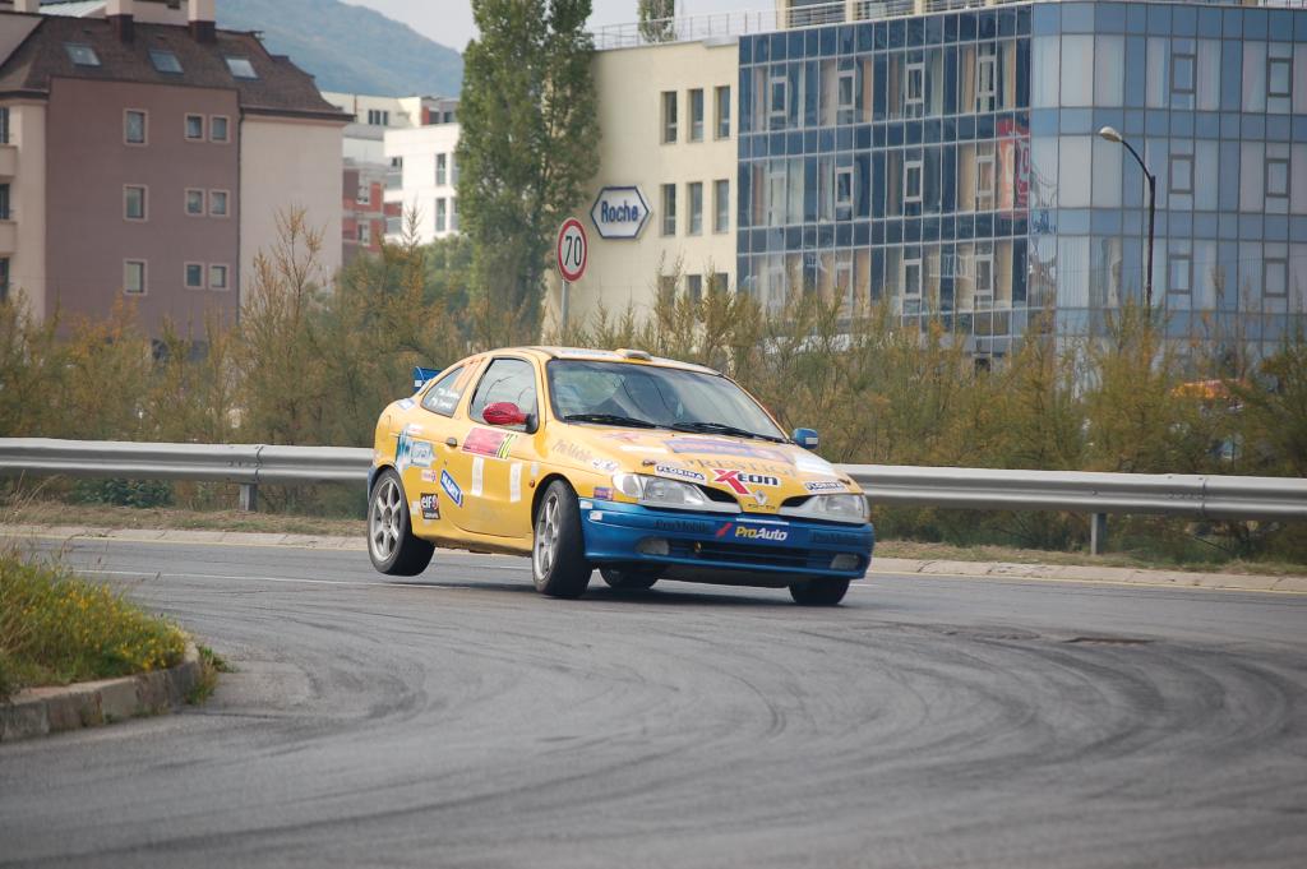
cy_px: 434
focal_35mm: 174
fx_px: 6312
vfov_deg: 7.9
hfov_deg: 11.8
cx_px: 654
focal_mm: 116
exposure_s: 1/1000
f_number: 4.8
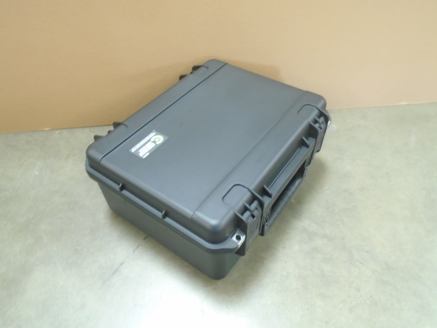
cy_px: 164
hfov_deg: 67.3
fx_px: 328
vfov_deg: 53.1
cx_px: 218
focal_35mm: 26
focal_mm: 4.6
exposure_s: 1/8
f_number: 3.2
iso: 400
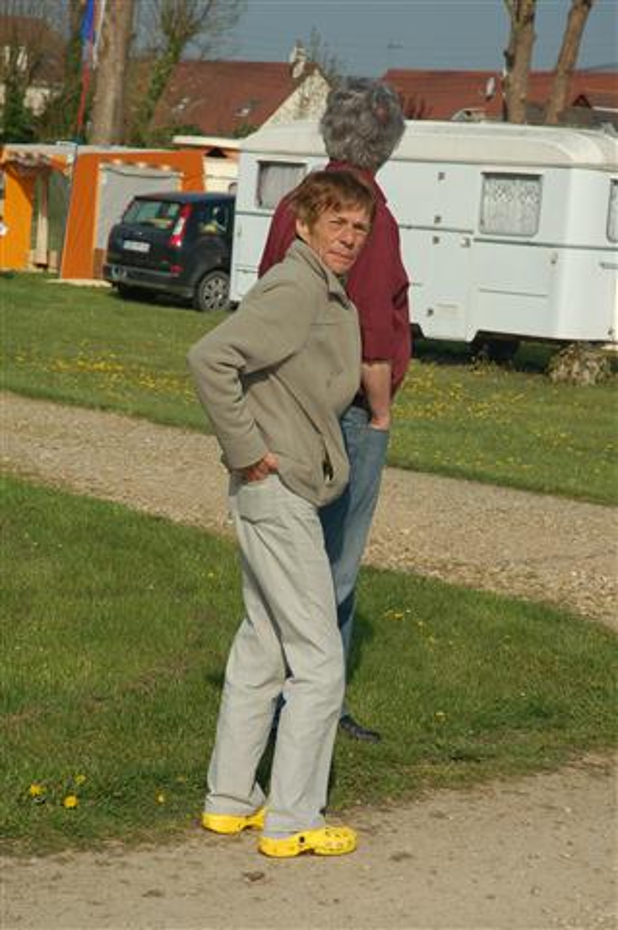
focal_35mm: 98
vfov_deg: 20.9
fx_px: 2516
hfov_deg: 14.0
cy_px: 465
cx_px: 309
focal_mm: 65
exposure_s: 1/800
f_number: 7.1
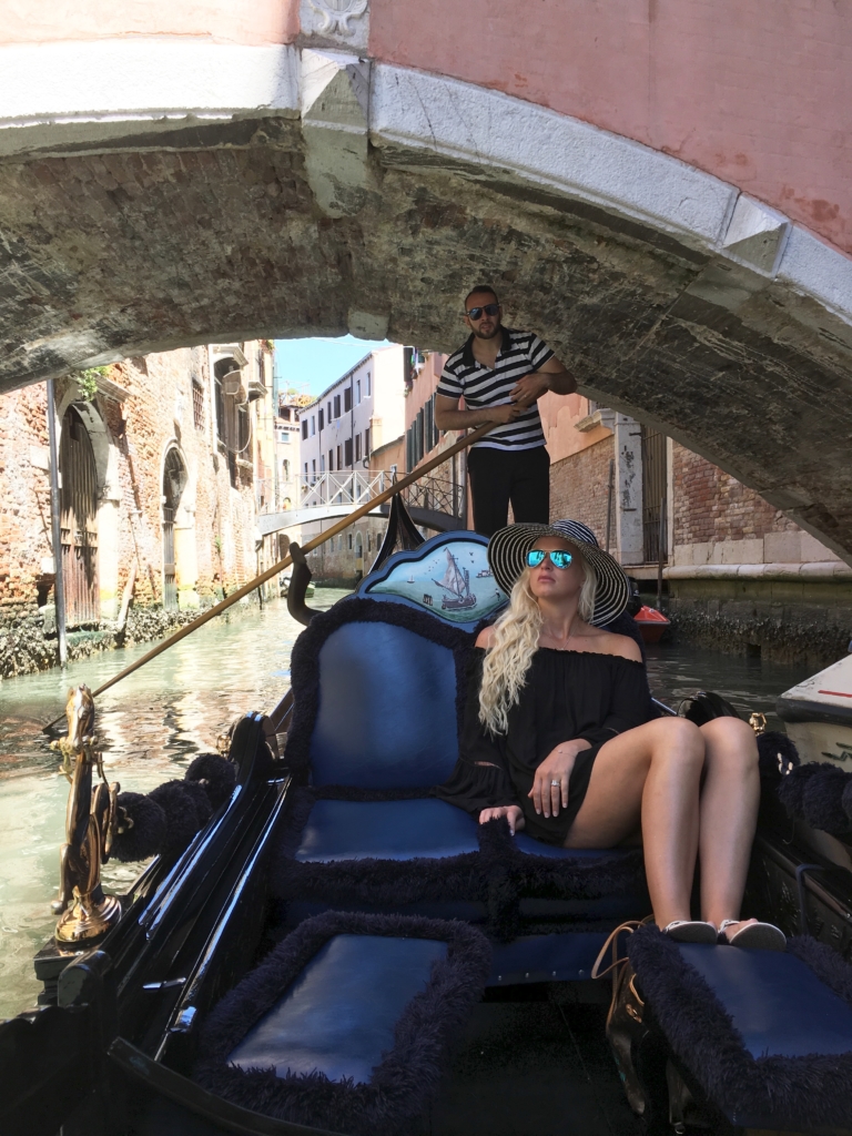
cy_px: 568
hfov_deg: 48.2
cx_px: 426
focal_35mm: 29
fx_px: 952
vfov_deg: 61.7
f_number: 2.2
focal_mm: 4.15
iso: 25
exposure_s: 1/293
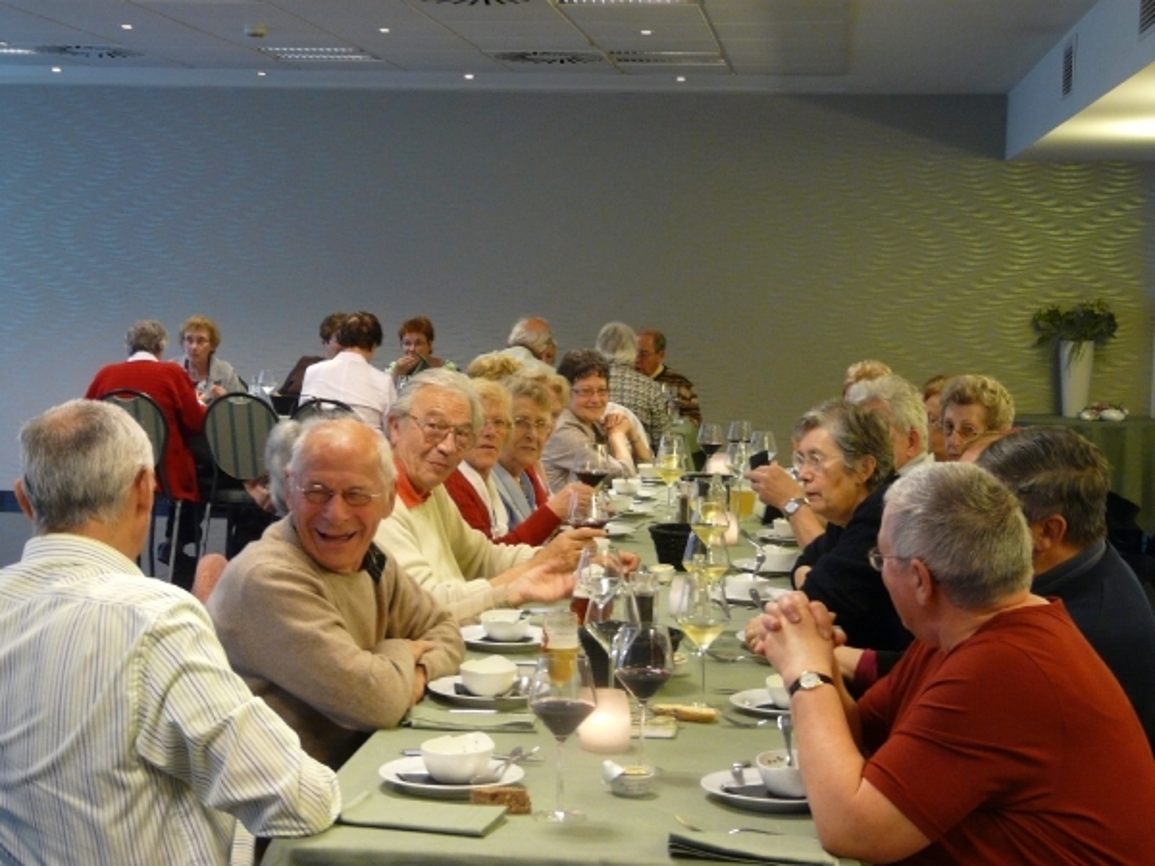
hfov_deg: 30.3
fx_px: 2135
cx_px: 578
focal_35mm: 64
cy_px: 433
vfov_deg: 22.9
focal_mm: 10.5
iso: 200
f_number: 3.2
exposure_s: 1/15
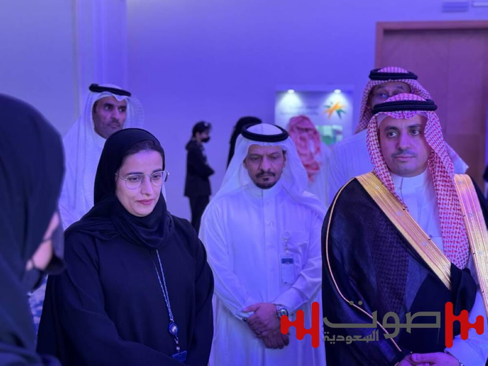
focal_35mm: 48
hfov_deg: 39.7
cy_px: 183
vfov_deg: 30.3
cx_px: 244
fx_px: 677
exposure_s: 1/60
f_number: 1.78
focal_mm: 6.76
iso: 100
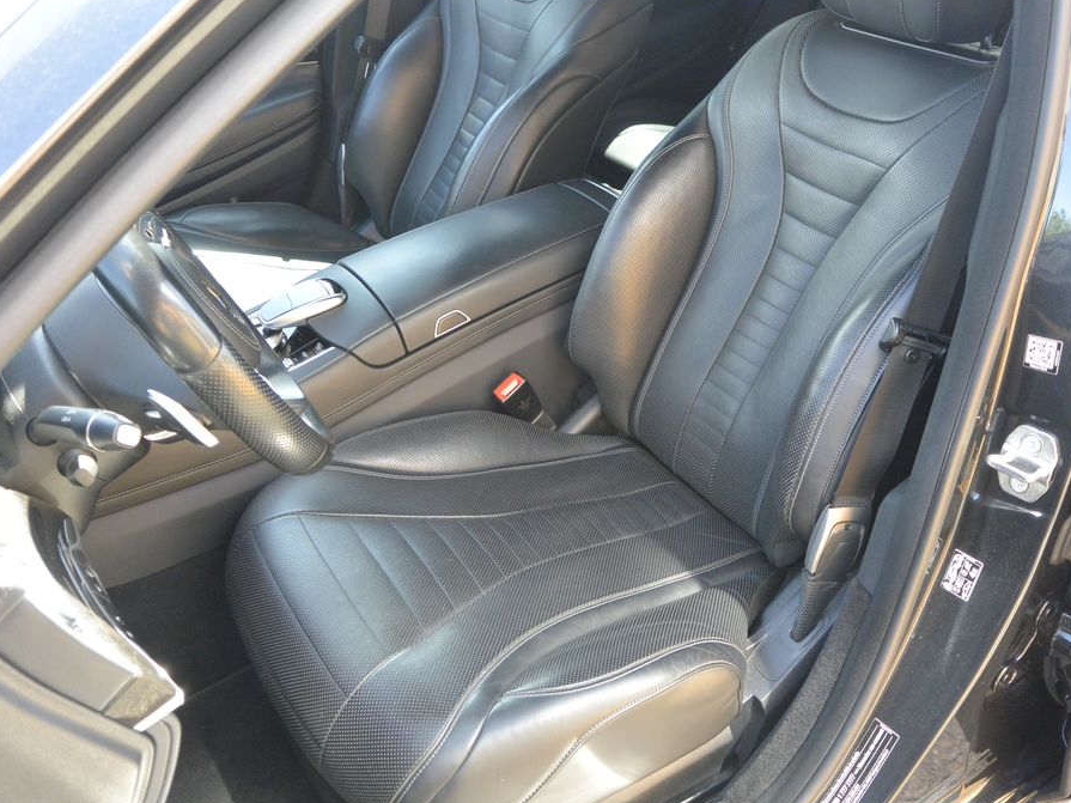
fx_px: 1021
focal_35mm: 33
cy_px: 402
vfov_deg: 42.9
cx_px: 588
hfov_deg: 55.3
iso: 360
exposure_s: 1/125
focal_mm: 11.4
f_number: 3.5
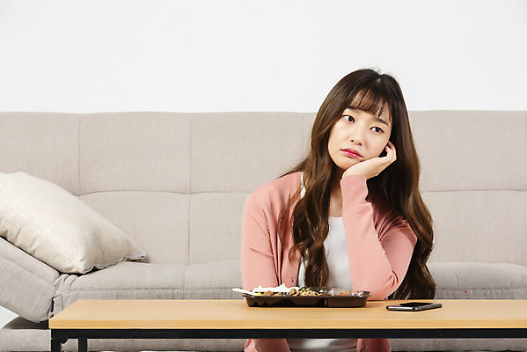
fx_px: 2197
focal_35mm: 150
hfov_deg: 13.7
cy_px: 176
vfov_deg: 9.2
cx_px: 264
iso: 100
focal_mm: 150
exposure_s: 1/125
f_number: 11
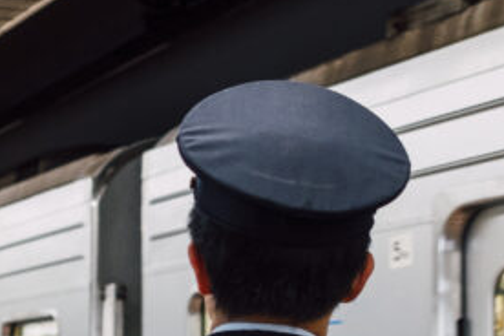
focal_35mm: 130
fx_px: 1820
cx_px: 69
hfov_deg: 15.6
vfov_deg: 10.4
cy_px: 352
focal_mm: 23
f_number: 2
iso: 320
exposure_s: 1/125
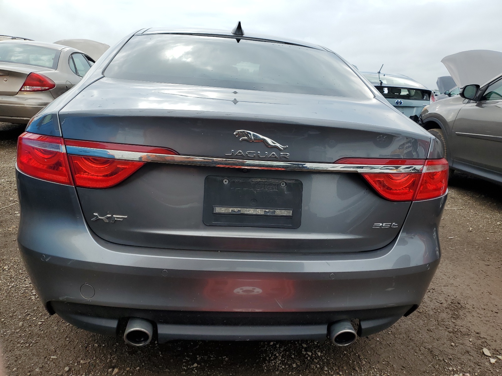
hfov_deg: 67.3
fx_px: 377
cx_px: 251
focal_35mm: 26
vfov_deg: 53.1
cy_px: 188
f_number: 1.5
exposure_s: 1/1111
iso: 50
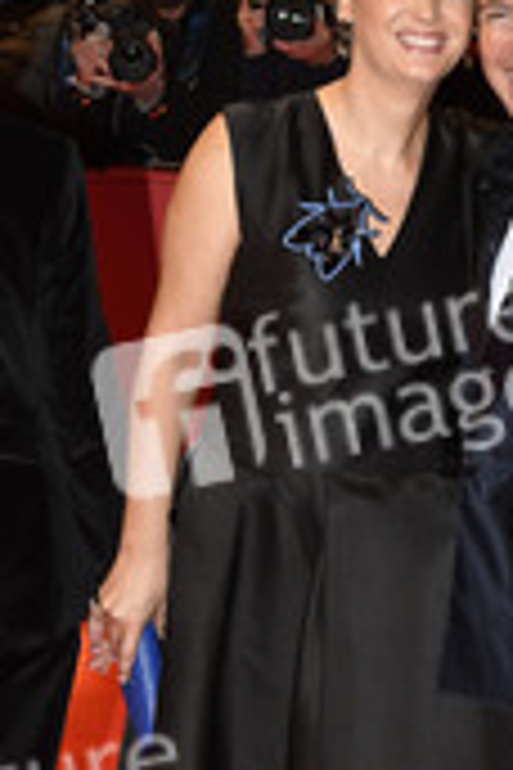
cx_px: 454
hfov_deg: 12.2
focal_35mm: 112
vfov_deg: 18.1
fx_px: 2394
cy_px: 617
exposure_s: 1/200
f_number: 6.3
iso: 800
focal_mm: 32
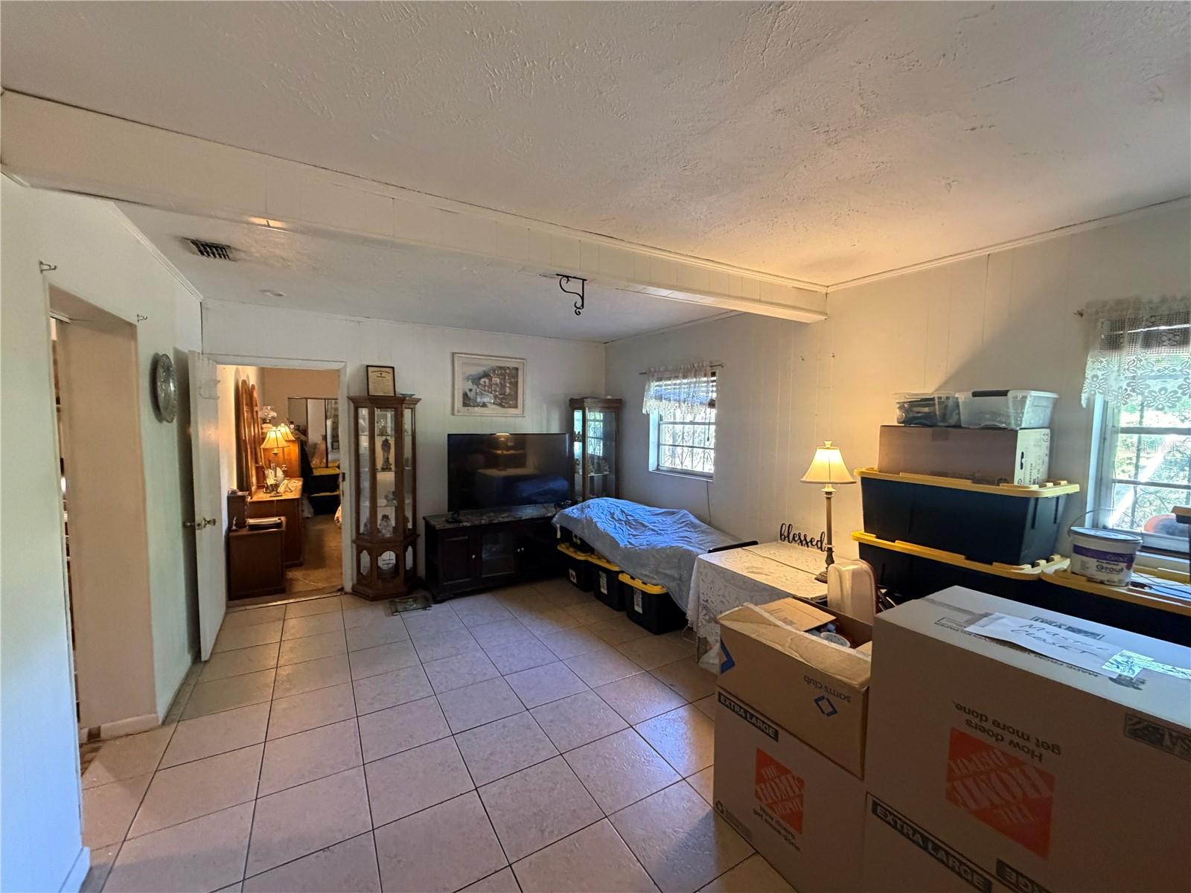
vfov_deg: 85.7
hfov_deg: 102.1
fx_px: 482
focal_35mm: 14
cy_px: 446
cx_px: 596
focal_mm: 2.22
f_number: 2.2
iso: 640
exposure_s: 1/60
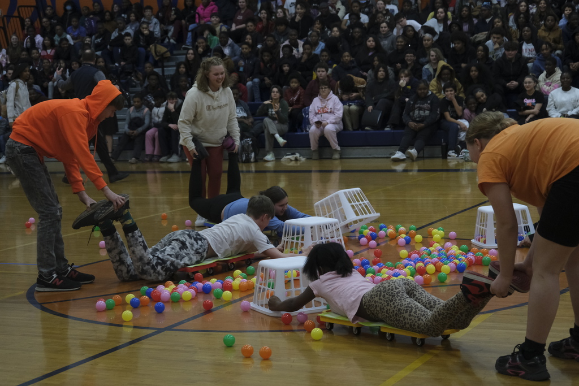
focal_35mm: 67
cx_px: 290
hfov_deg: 30.1
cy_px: 193
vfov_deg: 20.3
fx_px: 1078
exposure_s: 1/250
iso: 2500
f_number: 4
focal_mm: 44.7
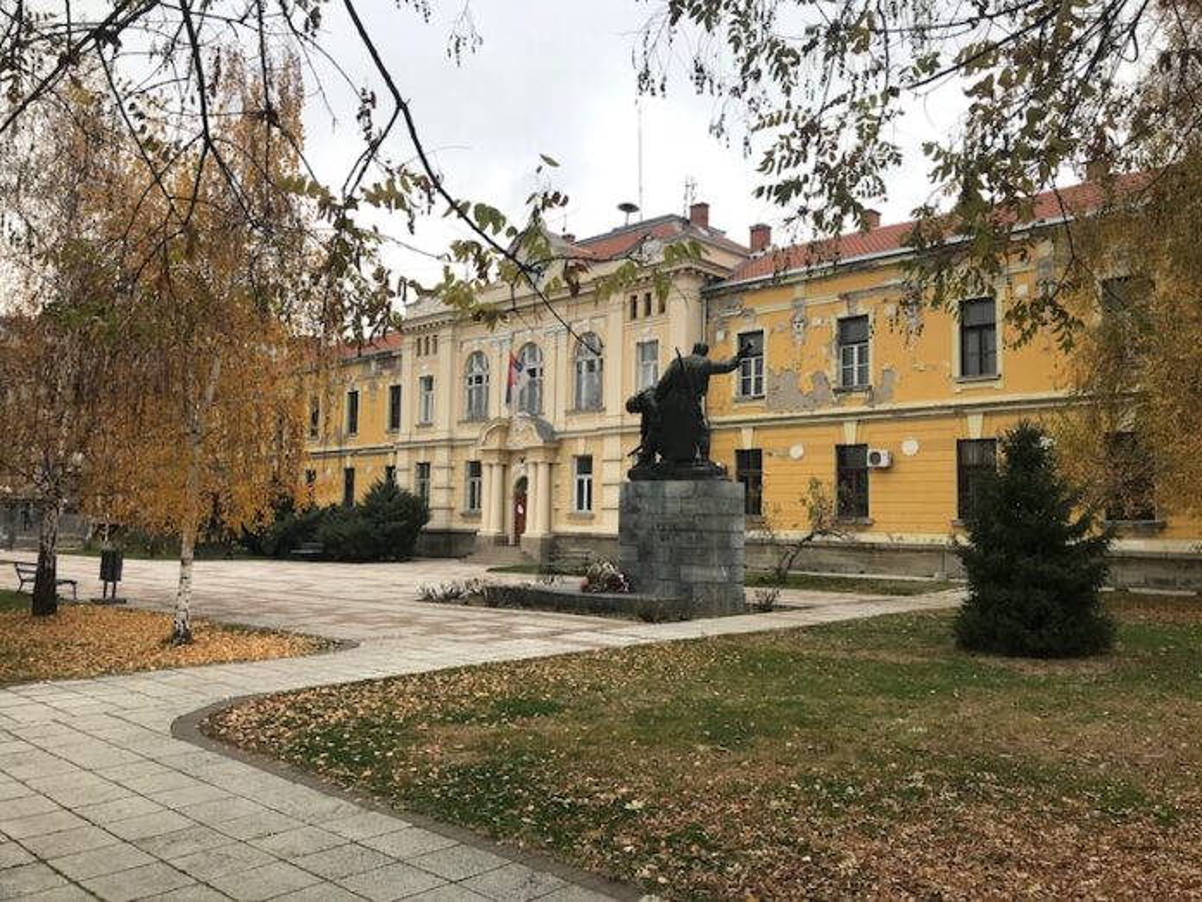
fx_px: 972
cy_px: 451
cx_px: 601
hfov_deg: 63.4
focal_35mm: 28
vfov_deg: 49.7
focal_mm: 3.99
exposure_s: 1/267
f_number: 1.8
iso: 20
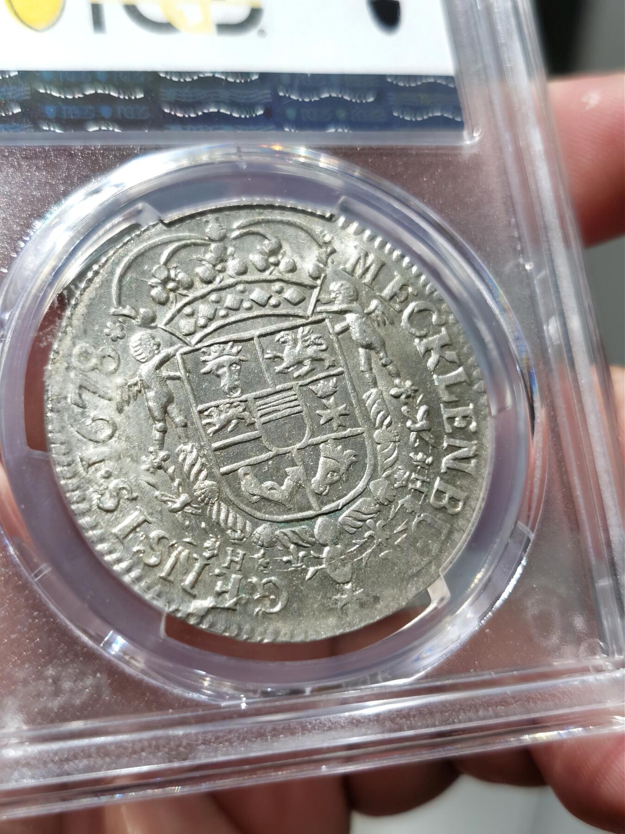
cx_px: 312
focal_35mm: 54
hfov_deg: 27.0
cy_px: 417
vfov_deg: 35.5
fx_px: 1300
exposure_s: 1/100
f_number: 16
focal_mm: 5.56
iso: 100
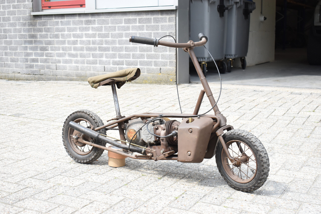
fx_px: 428
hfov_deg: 41.1
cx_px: 160
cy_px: 107
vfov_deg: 28.1
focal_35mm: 48
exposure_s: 1/1250
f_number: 5.6
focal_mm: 32
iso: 1000
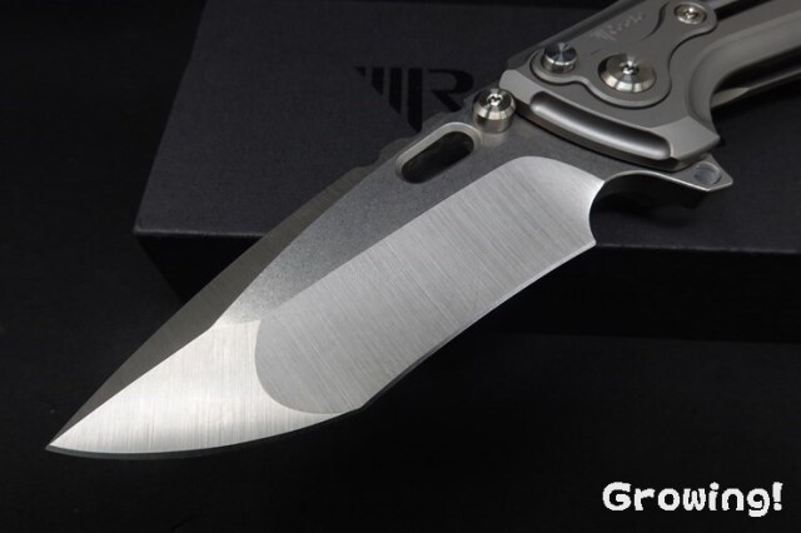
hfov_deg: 73.8
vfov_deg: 53.1
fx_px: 534
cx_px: 400
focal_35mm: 24
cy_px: 266
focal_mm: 9
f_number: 8
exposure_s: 1/30
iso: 320
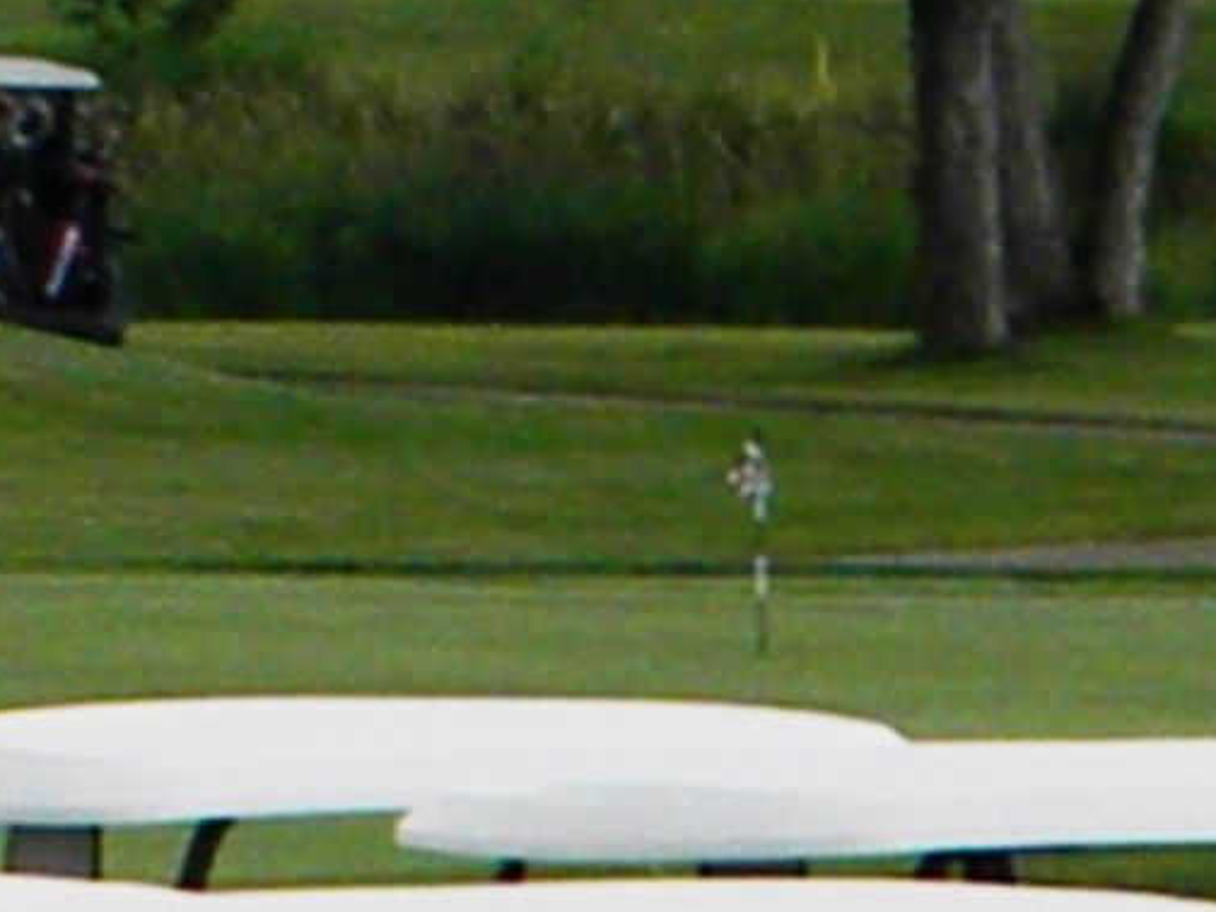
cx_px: -707
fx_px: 21112
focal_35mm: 601
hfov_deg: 3.3
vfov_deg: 2.5
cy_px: -873
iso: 720
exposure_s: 1/779
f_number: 10
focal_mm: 26.8
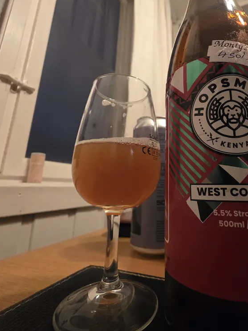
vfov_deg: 86.8
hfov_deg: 70.0
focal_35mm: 18
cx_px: 160
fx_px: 172
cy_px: 134
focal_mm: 2.2
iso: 640
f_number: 1.9
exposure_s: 1/50
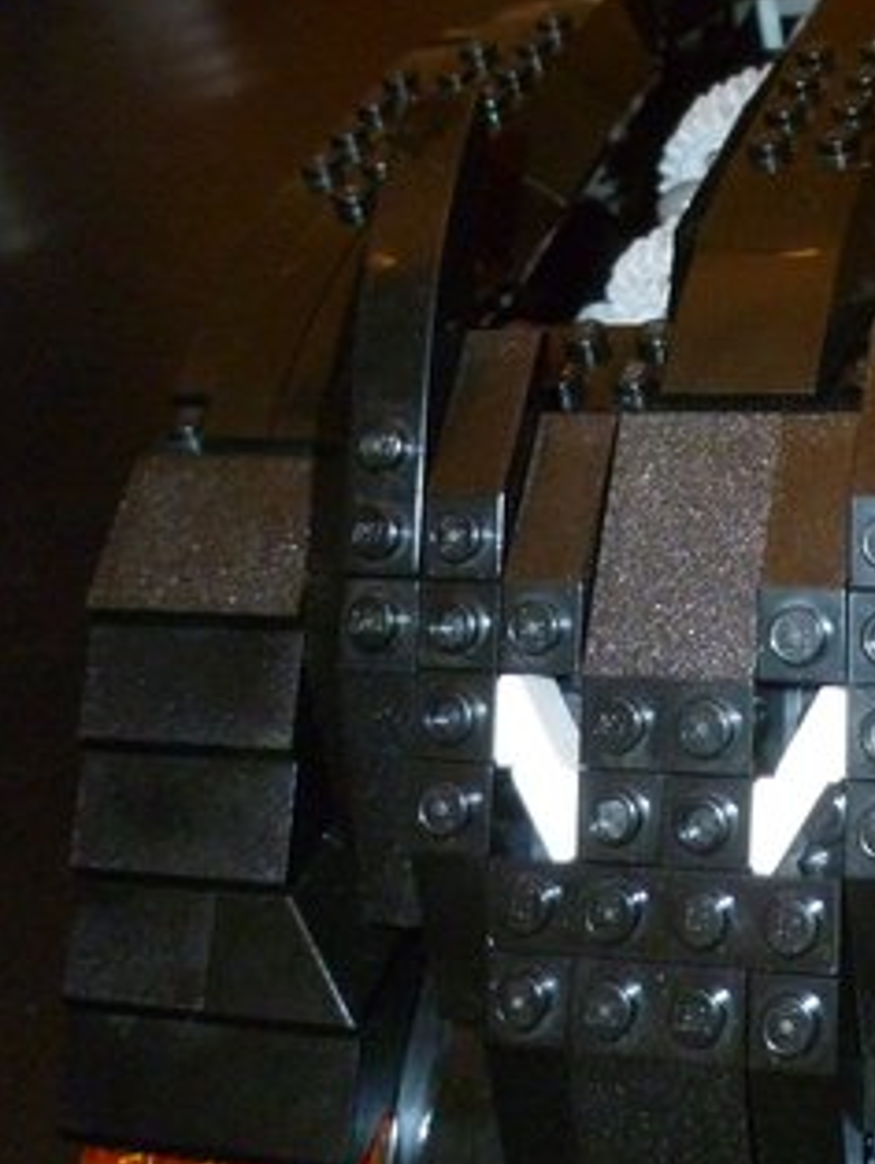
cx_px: 797
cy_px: 248
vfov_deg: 32.9
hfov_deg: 24.9
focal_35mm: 57
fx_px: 1918
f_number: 2.8
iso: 400
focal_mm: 5
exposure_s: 1/30
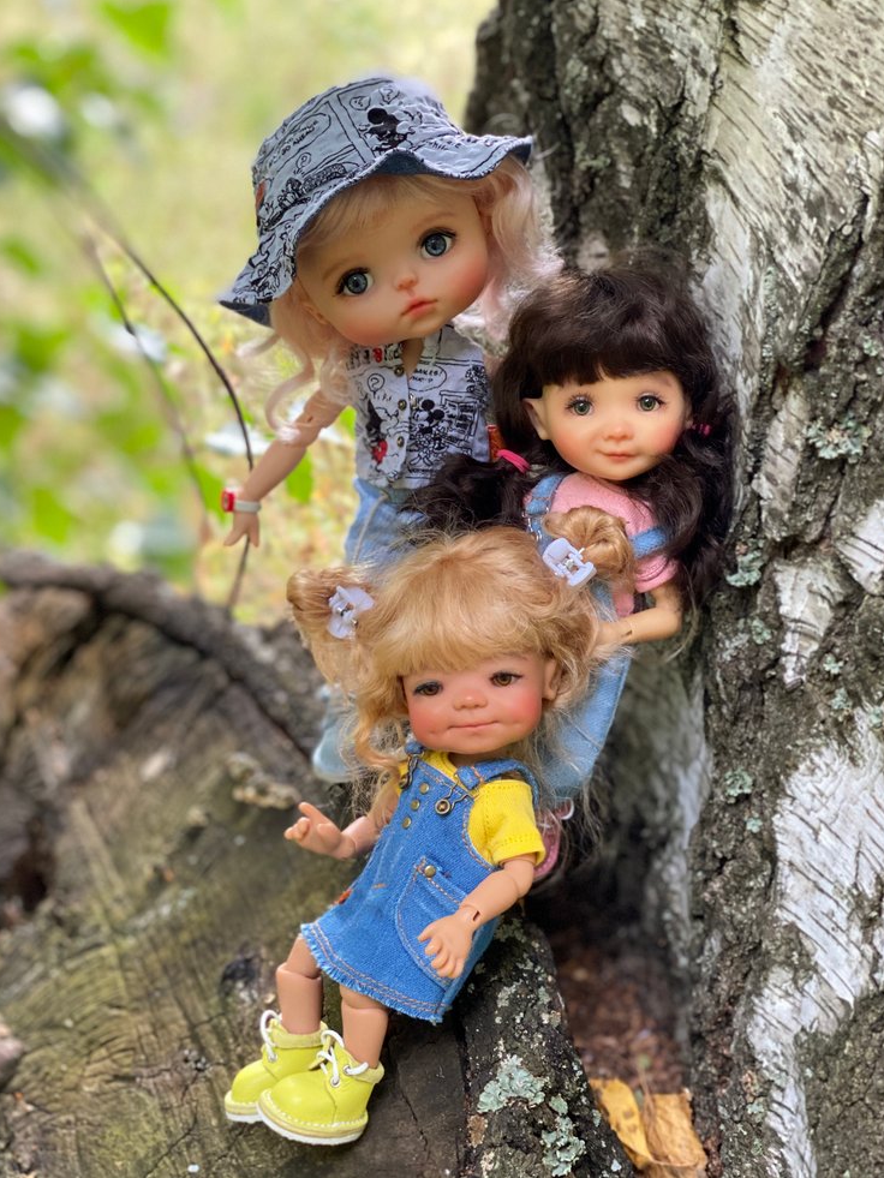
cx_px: 444
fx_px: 1804
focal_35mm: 53
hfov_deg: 27.5
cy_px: 579
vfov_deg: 36.2
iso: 250
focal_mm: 6
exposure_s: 1/117
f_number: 2
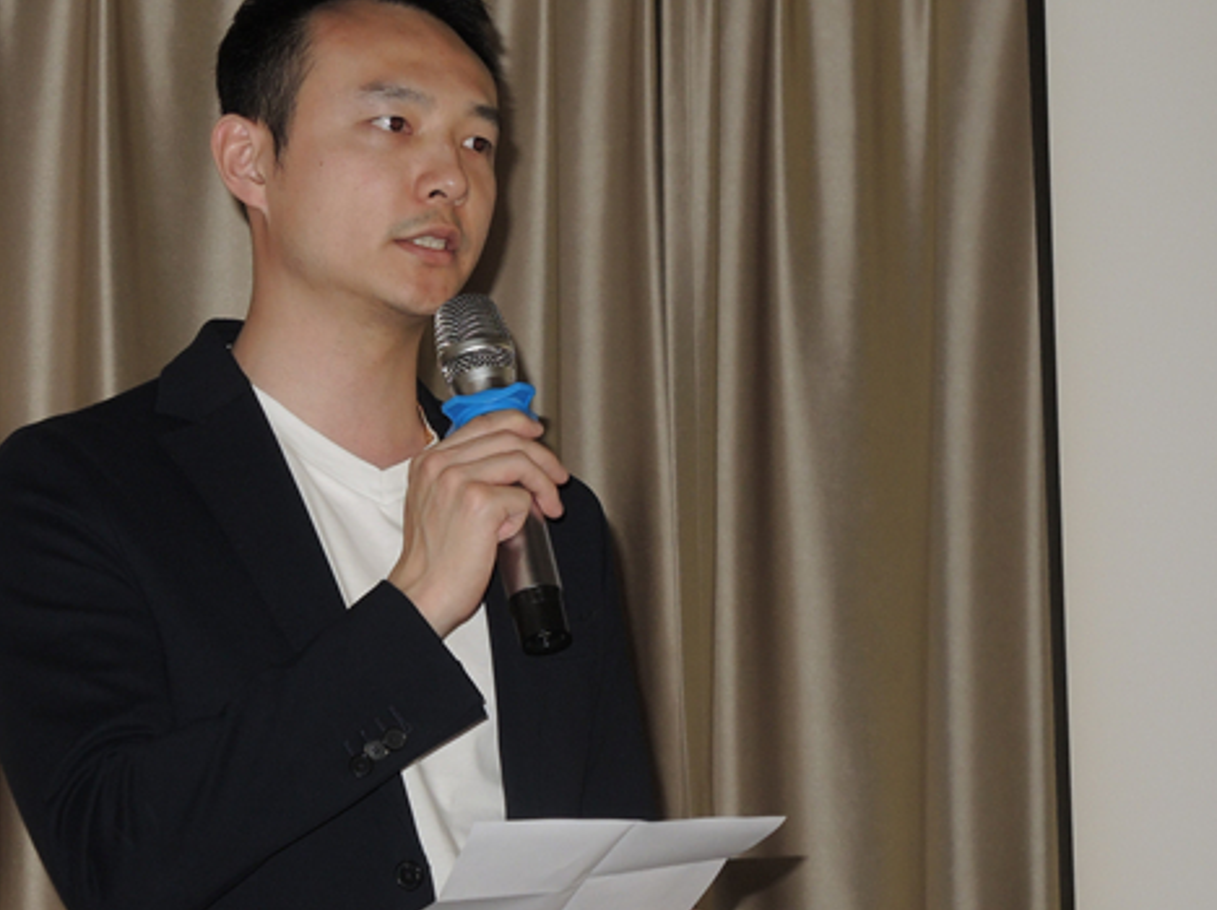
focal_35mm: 118
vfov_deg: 12.5
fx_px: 4144
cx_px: 525
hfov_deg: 16.7
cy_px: 480
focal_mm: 19.7
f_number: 3.2
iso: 320
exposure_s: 1/100
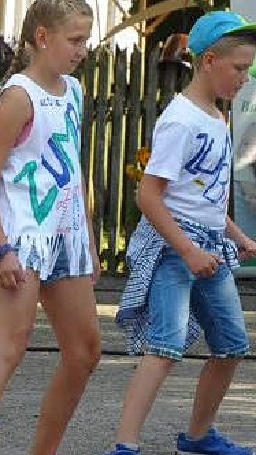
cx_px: 59
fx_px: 3388
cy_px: 194
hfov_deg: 4.3
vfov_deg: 7.7
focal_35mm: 281
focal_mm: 70
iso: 640
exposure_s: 1/640
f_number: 6.3
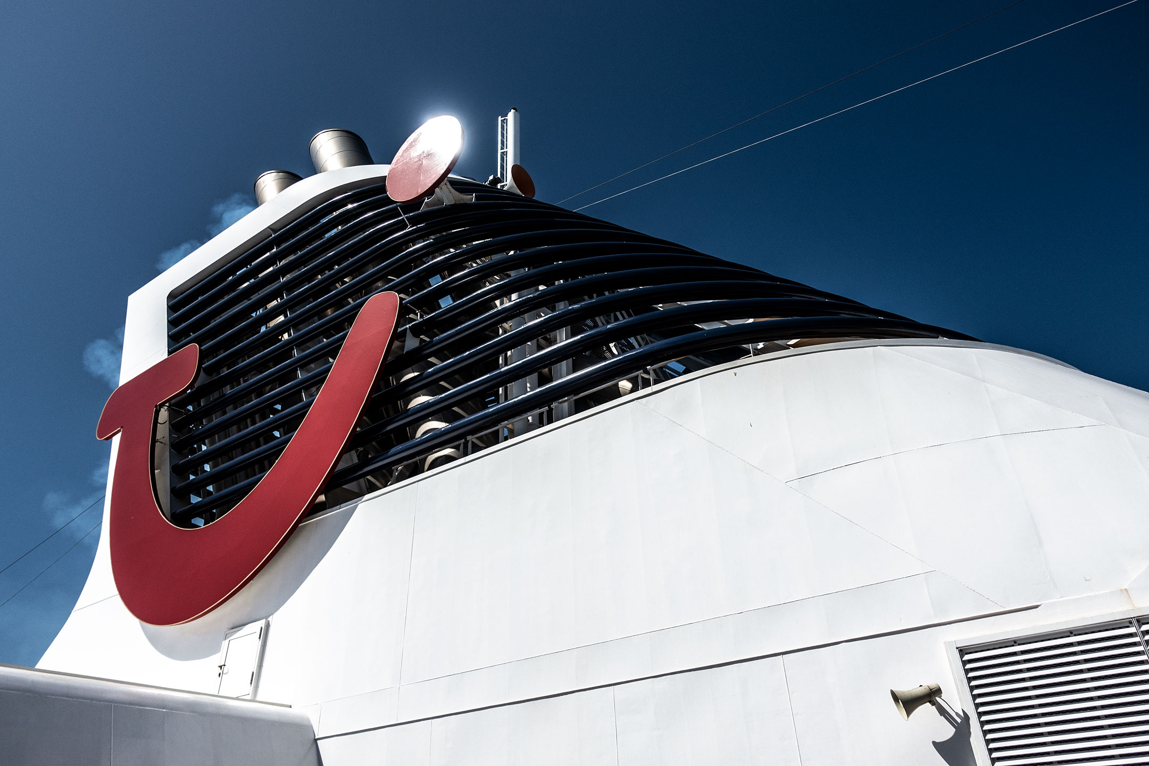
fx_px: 766
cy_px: 383
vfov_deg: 53.1
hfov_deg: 73.7
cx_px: 574
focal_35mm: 24
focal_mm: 8.8
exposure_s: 1/400
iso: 125
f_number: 4
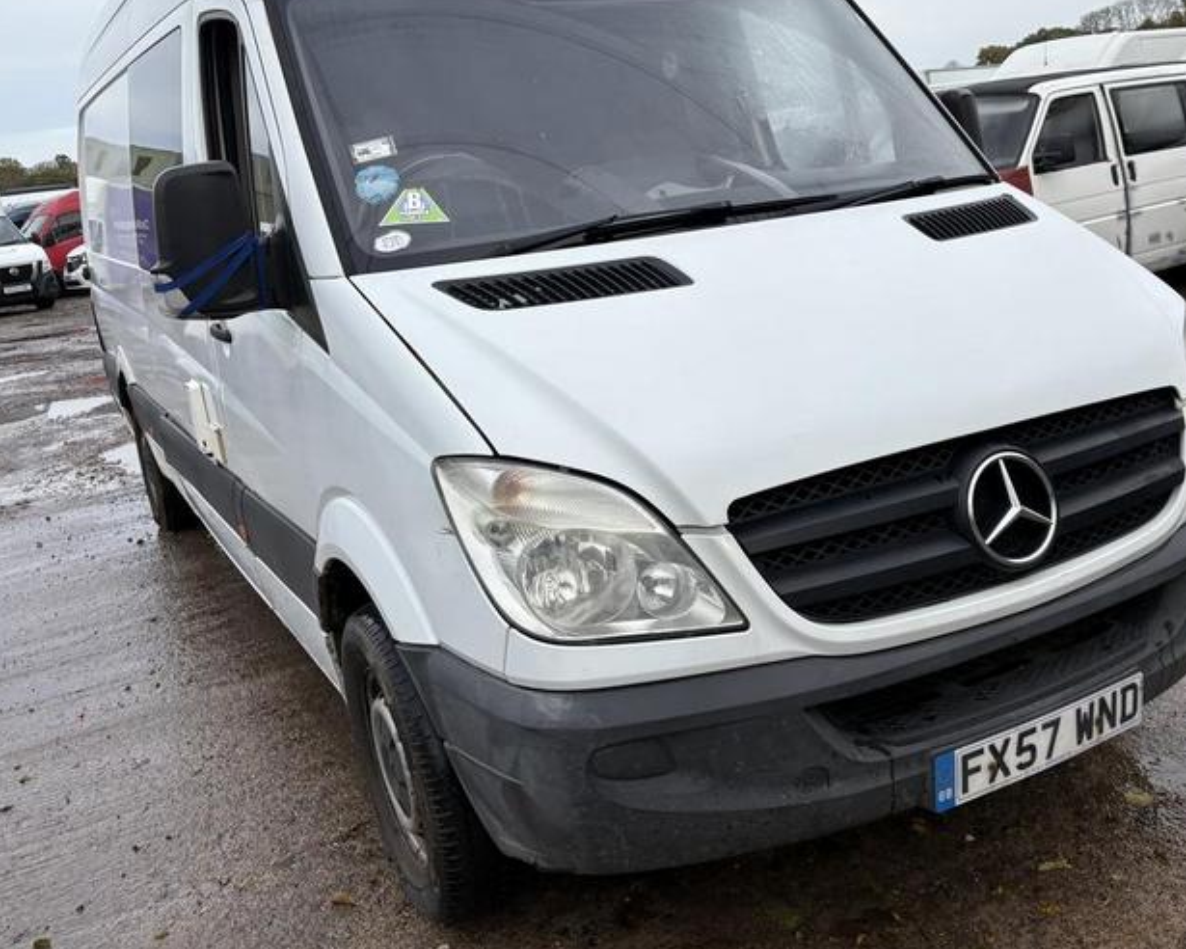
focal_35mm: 37
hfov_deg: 48.5
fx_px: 1299
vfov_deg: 39.9
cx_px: 752
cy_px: 376
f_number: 1.6
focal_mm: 5.96
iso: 50
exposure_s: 1/1117
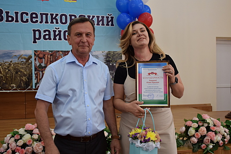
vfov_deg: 34.2
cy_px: 77
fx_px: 250
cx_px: 116
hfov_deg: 49.6
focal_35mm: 39
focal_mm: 26
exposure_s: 1/100
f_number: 4.5
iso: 400
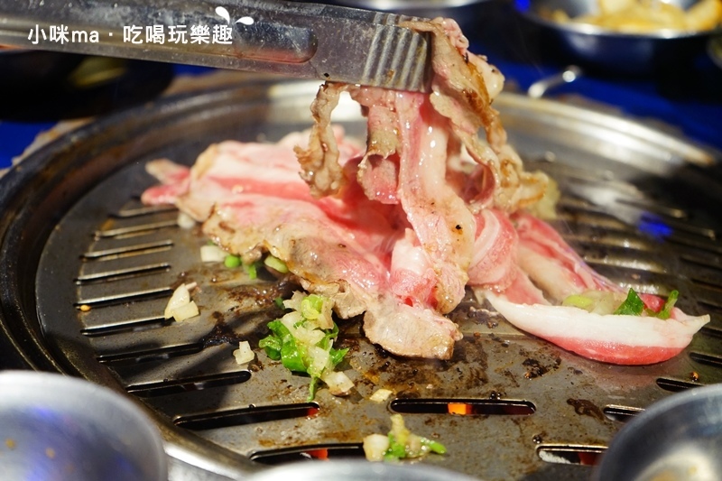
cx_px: 361
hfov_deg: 31.9
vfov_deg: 21.6
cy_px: 240
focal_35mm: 63
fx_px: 1263
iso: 1250
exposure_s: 1/80
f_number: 5.6
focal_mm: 63
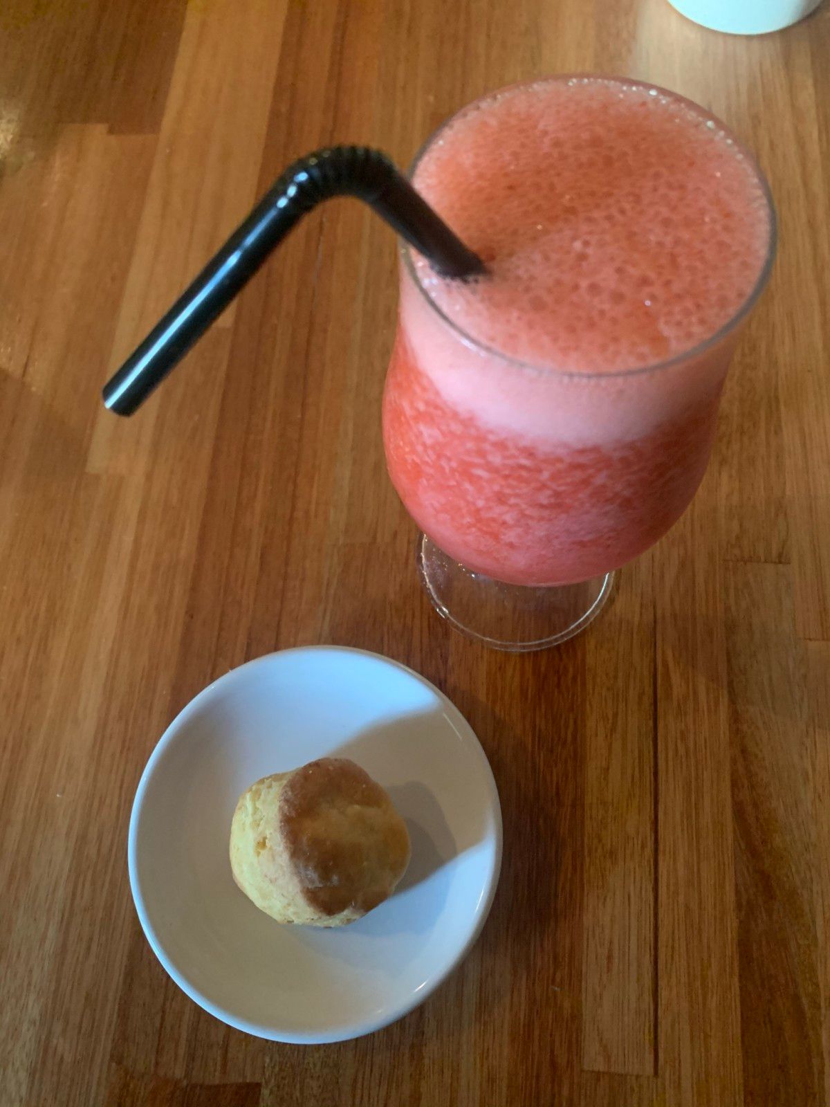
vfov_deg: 67.3
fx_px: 831
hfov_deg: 53.1
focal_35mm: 26
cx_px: 415
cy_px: 554
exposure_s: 1/25
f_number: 1.8
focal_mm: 4.25
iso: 500
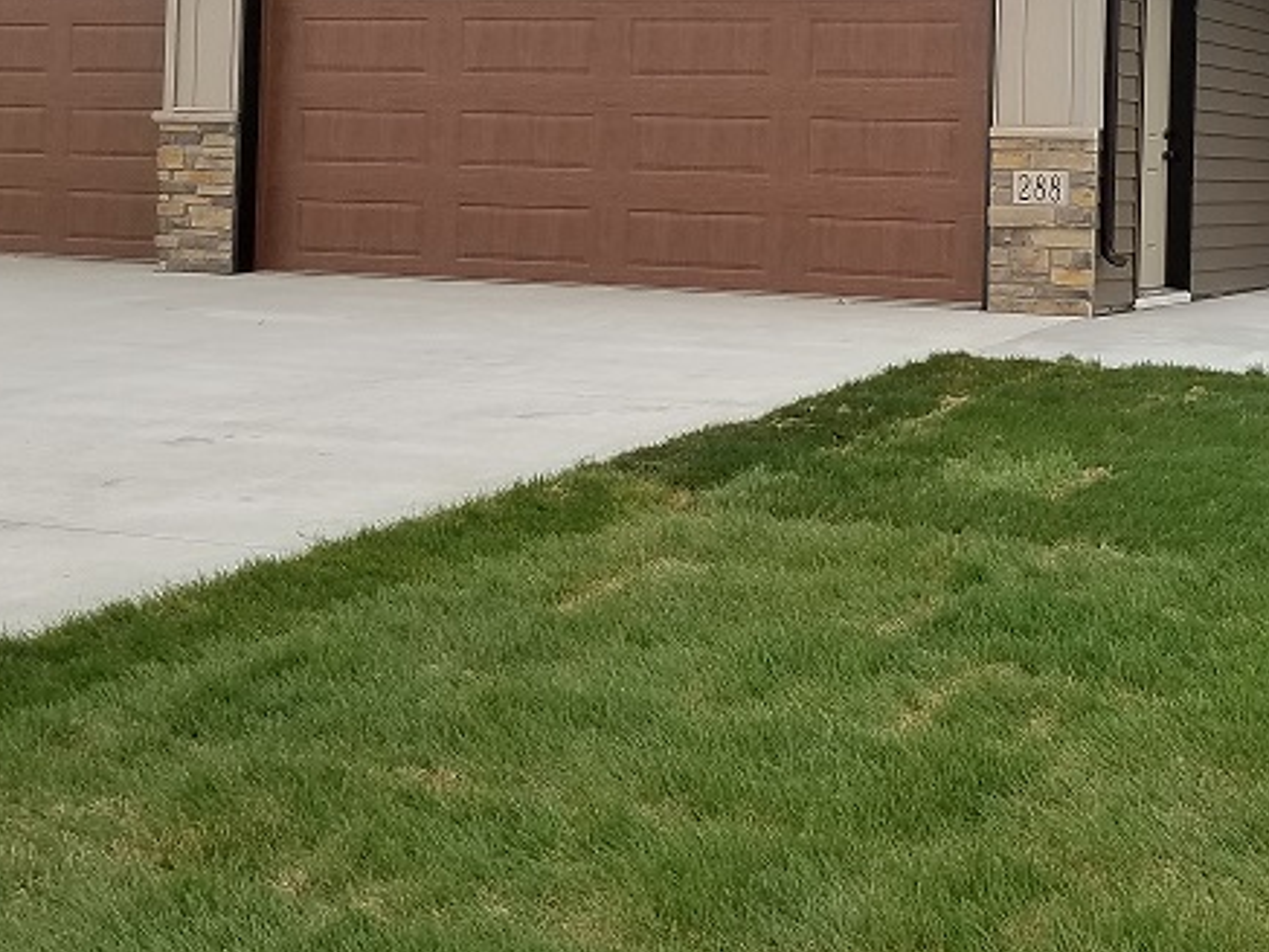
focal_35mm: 60
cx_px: 1095
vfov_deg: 23.6
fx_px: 2200
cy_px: 55
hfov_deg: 31.0
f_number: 1.7
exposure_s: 1/972
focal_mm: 4.2
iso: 50
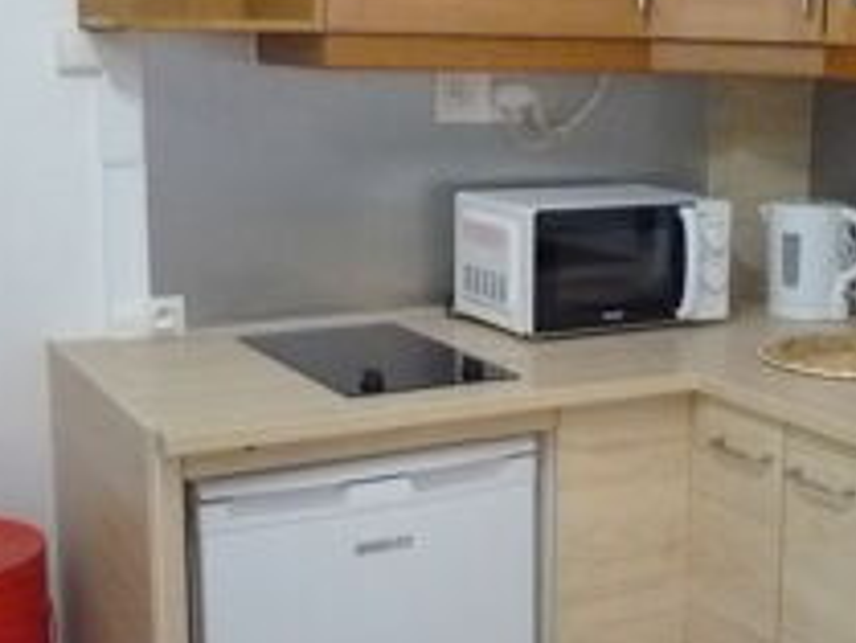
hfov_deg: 30.4
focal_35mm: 62
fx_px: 1534
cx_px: 692
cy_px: 278
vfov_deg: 23.7
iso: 800
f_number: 2.8
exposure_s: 1/40
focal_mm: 4.8
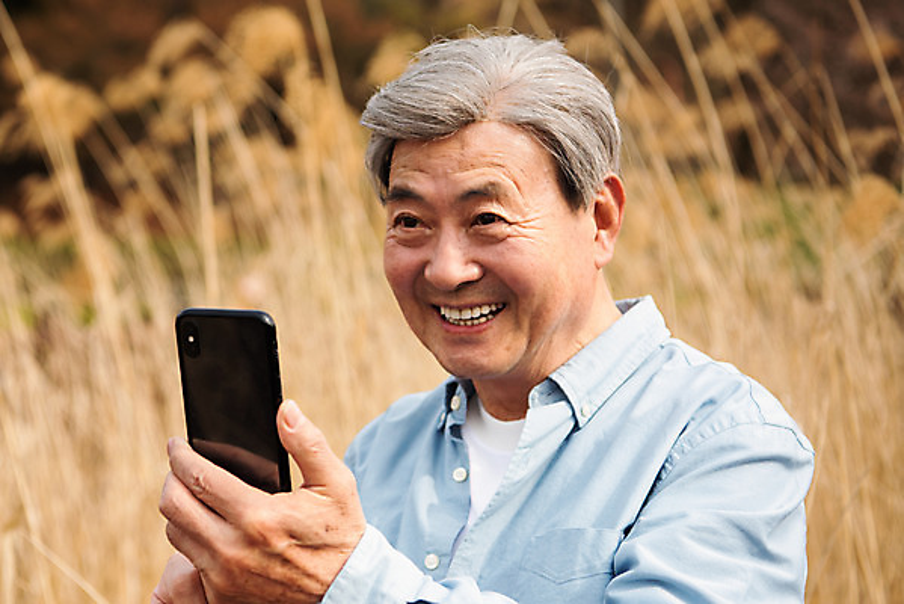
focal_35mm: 62
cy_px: 302
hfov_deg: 32.4
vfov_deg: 21.9
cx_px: 452
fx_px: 1558
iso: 400
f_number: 4
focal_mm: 62
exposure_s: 1/2500
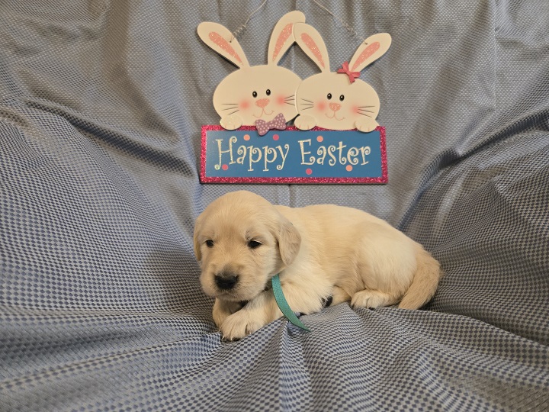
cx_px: 274
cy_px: 206
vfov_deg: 58.9
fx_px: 365
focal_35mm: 23
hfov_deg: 73.9
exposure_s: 1/120
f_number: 1.8
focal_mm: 5.4
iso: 800
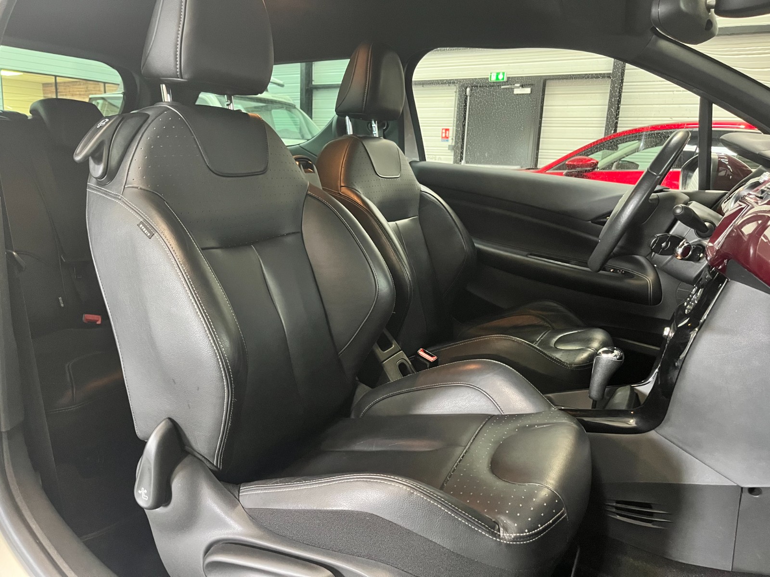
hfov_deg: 67.3
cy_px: 288
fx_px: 578
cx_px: 385
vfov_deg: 53.1
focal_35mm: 26
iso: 640
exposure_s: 1/33
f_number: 1.6
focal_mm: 5.1
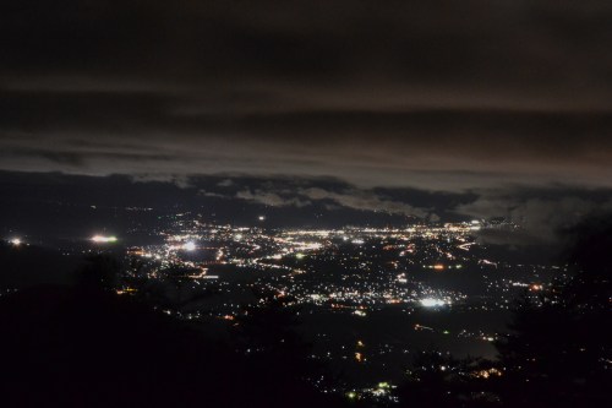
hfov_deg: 24.6
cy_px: 204
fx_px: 1402
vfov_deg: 16.5
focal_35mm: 82
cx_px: 306
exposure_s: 10
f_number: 10
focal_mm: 55
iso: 3200
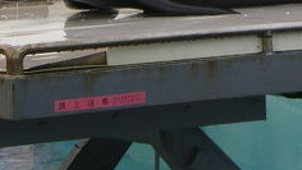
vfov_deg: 3.7
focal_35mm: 324
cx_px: 311
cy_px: -128
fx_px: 2596
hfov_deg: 6.6
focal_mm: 18.9
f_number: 5.9
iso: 50
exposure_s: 1/100
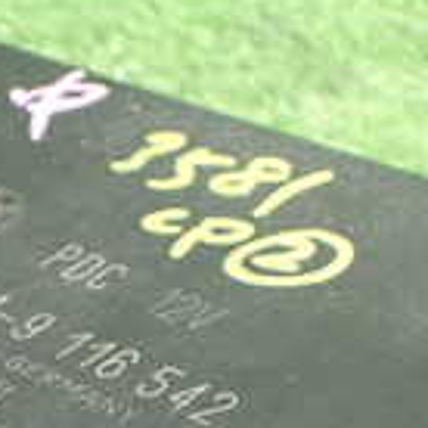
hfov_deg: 15.1
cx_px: 118
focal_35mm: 115
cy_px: 490
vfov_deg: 14.7
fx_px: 1609
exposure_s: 1/30
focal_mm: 5.4
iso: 1250
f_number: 2.3
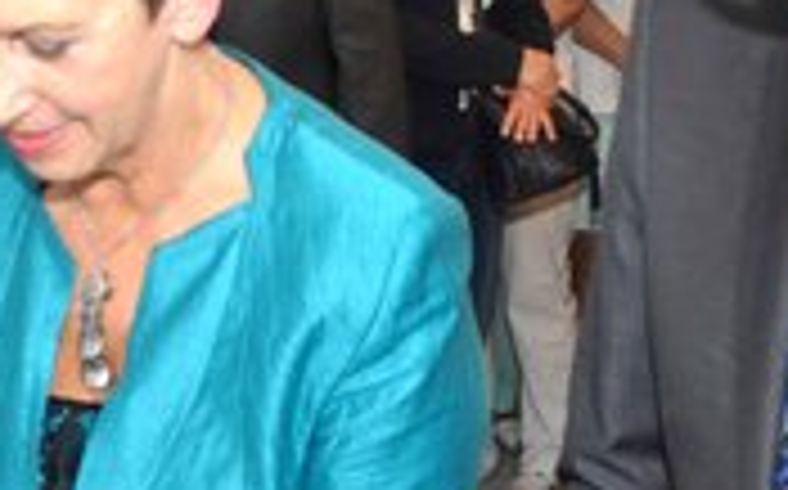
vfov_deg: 12.5
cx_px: 284
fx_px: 2188
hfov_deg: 20.4
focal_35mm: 102
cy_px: 589
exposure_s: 1/60
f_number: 3.5
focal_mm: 18
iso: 200
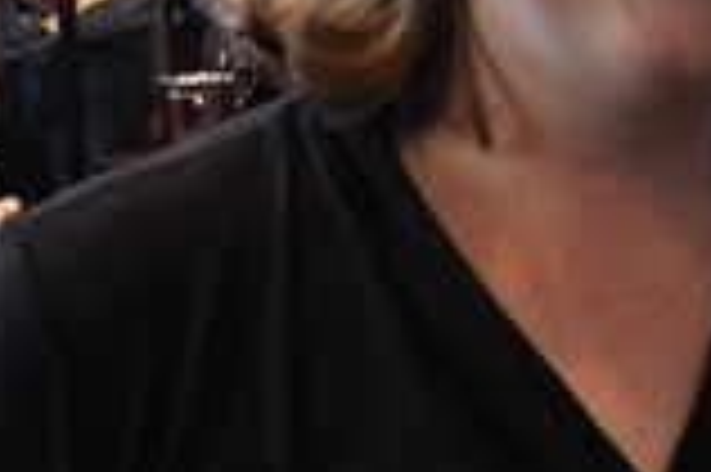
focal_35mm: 171
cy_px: 301
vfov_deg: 8.0
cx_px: 1714
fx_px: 3374
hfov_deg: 10.4
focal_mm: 18
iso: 400
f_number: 5
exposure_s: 1/60
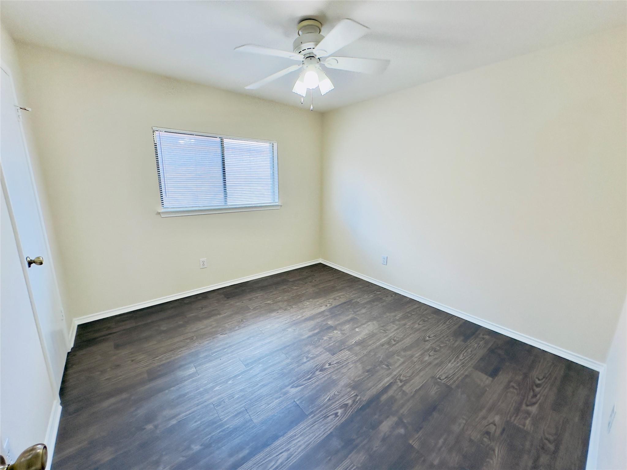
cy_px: 235
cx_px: 314
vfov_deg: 85.7
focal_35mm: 14
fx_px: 254
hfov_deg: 102.1
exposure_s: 1/120
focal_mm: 2.22
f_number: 2.2
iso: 125
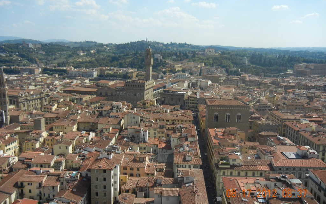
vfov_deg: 39.4
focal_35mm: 32
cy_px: 96
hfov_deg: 59.7
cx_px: 163
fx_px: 284
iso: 160
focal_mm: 5.4
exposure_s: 1/414
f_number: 7
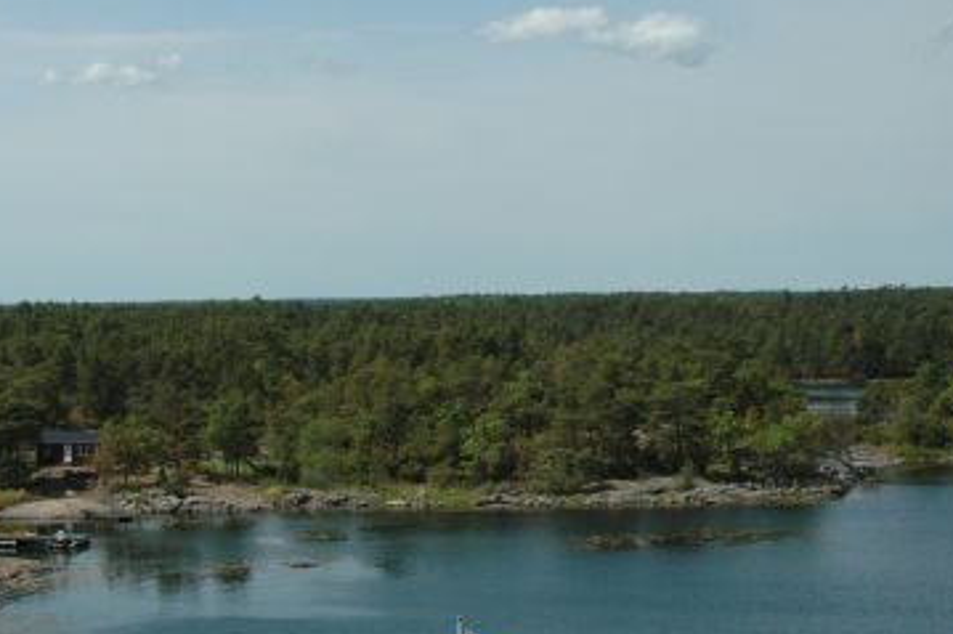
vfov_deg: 16.4
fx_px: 2193
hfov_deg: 24.0
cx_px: 141
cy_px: 374
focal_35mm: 83
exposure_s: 1/640
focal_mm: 31
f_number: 13
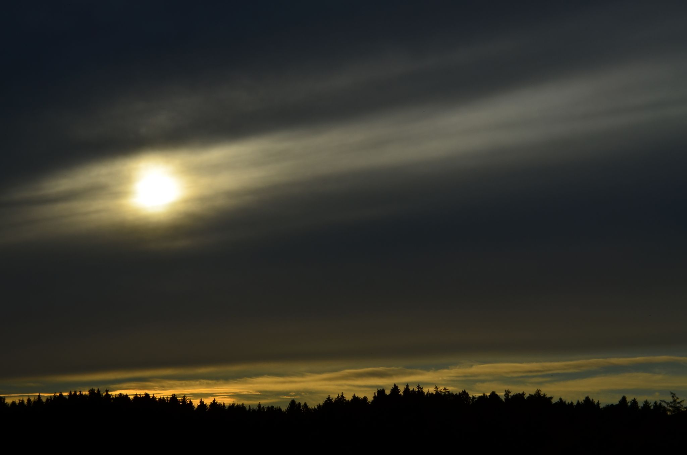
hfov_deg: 21.0
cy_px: 228
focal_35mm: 98
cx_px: 344
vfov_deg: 14.0
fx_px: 1857
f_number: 9
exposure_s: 1/1250
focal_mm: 65
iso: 100
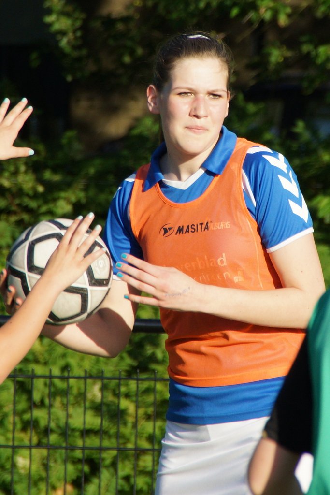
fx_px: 4329
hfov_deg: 4.4
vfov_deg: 6.5
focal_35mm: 315
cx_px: 165
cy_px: 248
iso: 320
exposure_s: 1/640
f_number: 8
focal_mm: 210
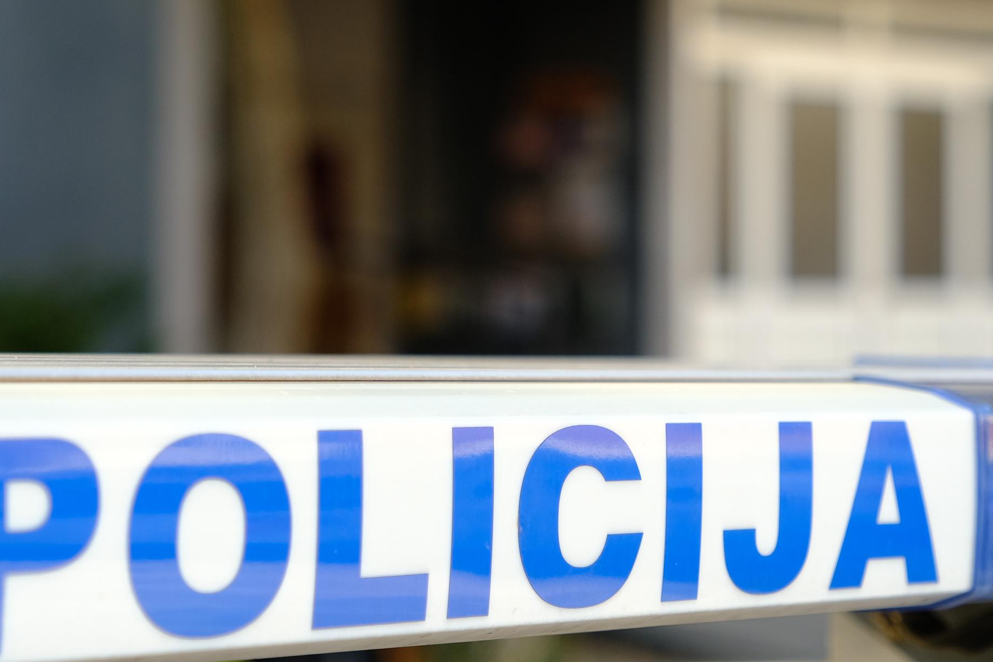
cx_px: 468
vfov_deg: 8.8
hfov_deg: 13.2
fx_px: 4303
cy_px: 116
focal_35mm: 156
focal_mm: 47
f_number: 2.8
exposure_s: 1/400
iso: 200
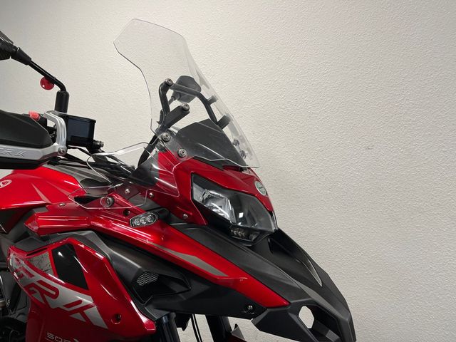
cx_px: 228
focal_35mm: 26
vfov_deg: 53.1
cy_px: 171
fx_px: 343
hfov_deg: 67.3
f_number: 1.6
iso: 125
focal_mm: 5.1
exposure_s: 1/100
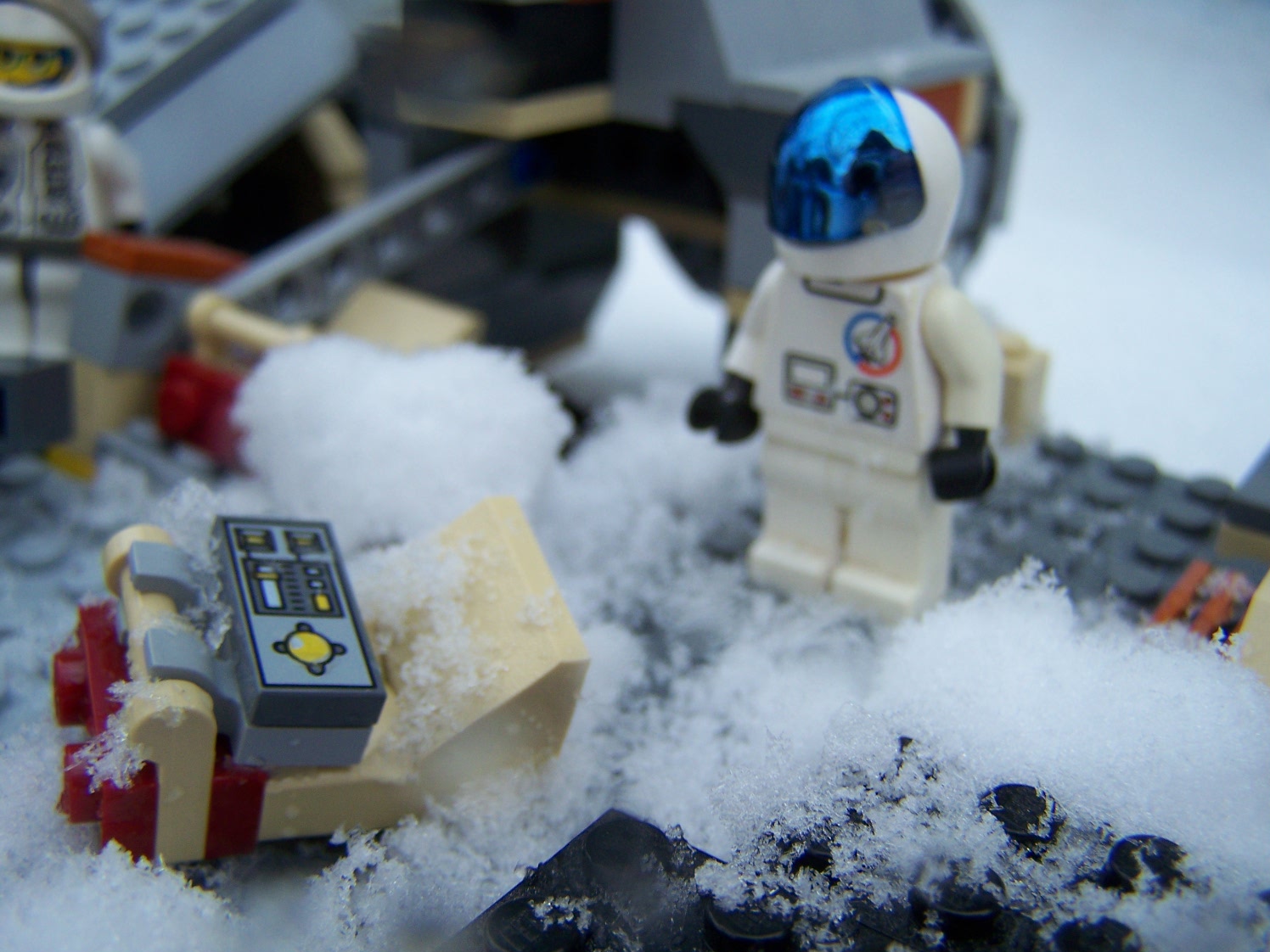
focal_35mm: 38
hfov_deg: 49.0
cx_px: 635
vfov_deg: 37.7
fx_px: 1394
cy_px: 476
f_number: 2.8
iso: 80
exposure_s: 1/200
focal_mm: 6.3
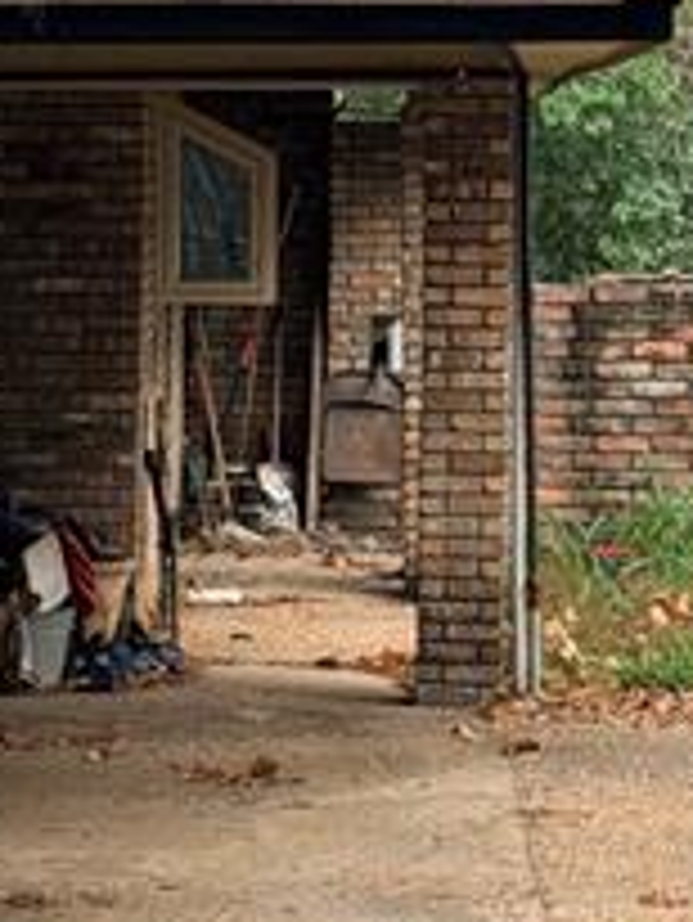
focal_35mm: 180
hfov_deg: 8.3
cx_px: 256
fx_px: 4800
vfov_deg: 10.9
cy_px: 126
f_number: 1.78
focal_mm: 6.76
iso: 100
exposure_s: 1/1285
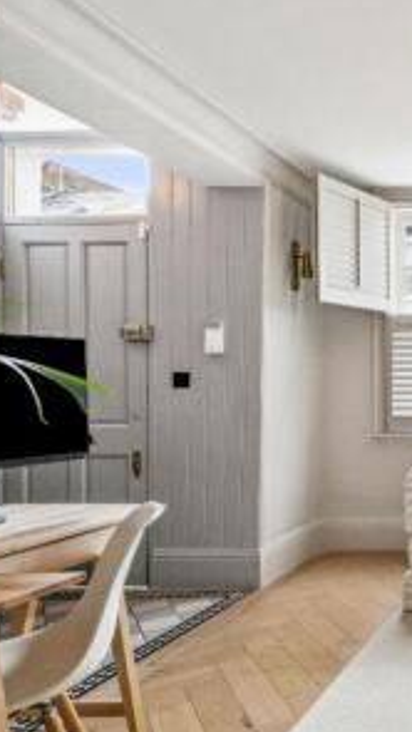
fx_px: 524
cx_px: 556
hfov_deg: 31.3
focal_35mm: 27
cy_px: 381
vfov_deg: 69.8
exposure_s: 1/25
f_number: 11
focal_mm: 16
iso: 320
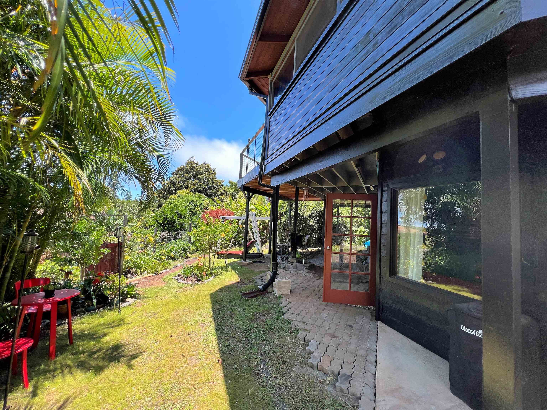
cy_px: 205
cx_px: 274
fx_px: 205
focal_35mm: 13
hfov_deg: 106.2
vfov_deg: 89.9
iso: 32
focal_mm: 1.57
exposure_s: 1/359
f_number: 1.8
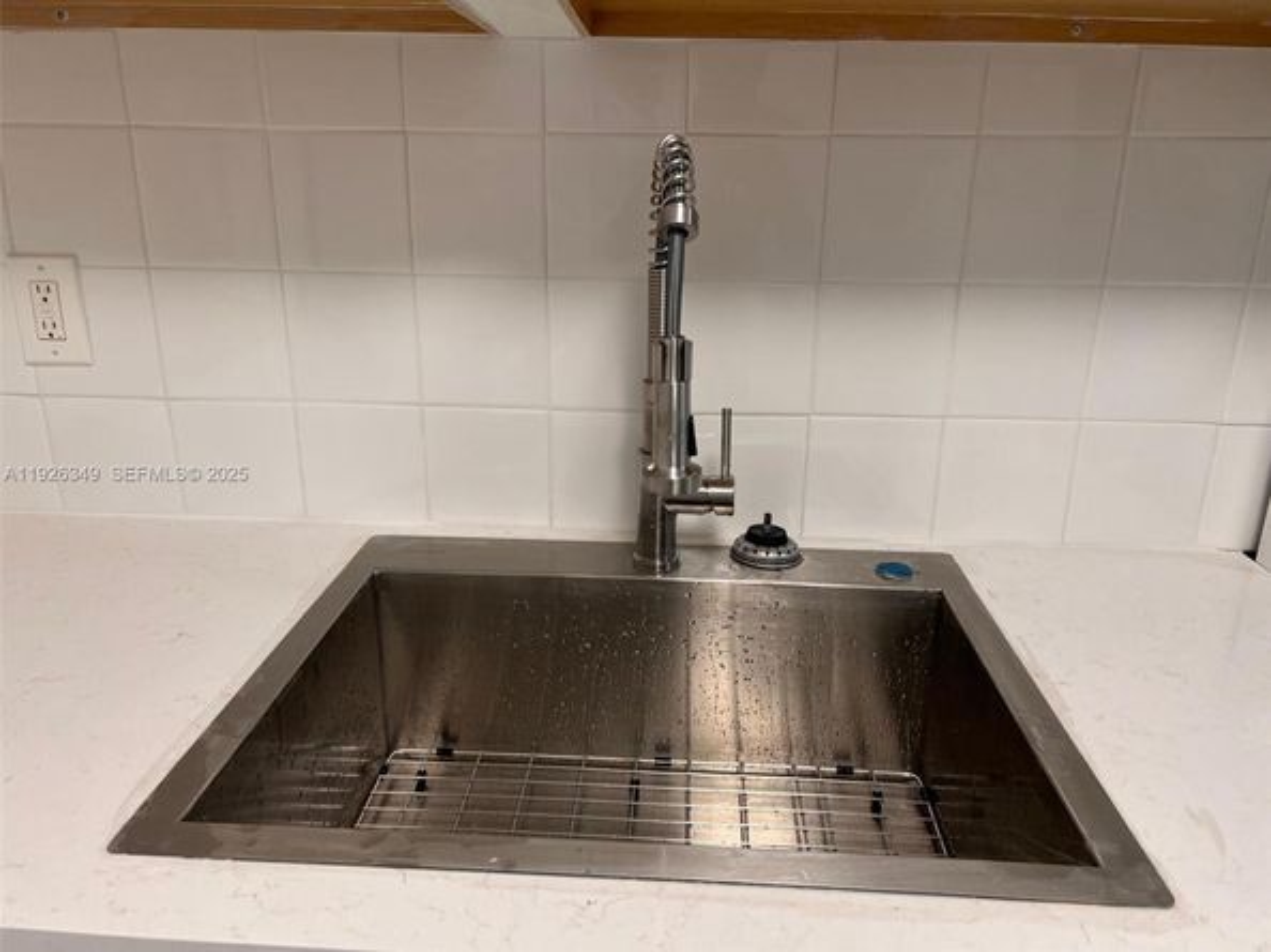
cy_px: 476
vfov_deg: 53.0
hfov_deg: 67.3
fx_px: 954
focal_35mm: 26
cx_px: 636
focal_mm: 5.7
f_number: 1.5
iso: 64
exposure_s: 1/60
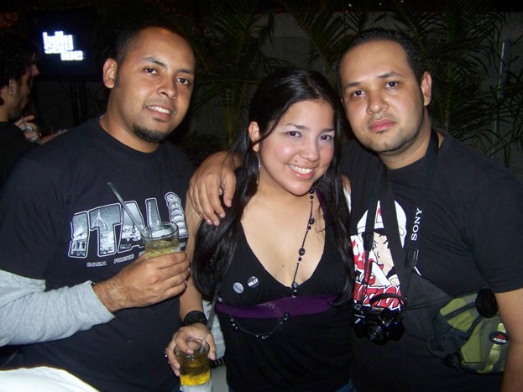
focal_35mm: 37
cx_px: 264
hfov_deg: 50.1
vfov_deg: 38.7
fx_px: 559
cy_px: 201
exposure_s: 1/30
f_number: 2.8
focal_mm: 5.85
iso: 200
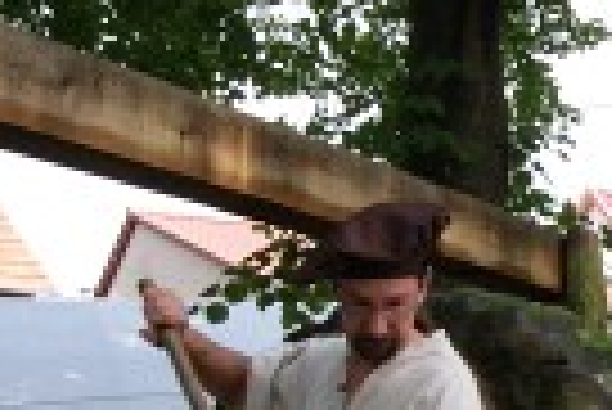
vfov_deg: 10.6
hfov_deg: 15.3
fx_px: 2161
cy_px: 518
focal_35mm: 127
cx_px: 814
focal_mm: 18
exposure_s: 1/60
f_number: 8
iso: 100
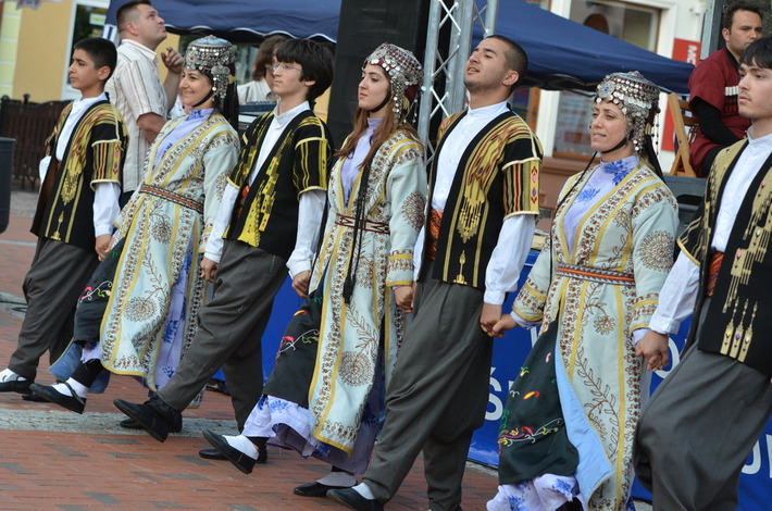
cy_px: 256
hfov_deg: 17.5
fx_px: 2503
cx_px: 386
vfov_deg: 11.7
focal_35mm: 117
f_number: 5
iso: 800
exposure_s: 1/1600
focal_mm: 78
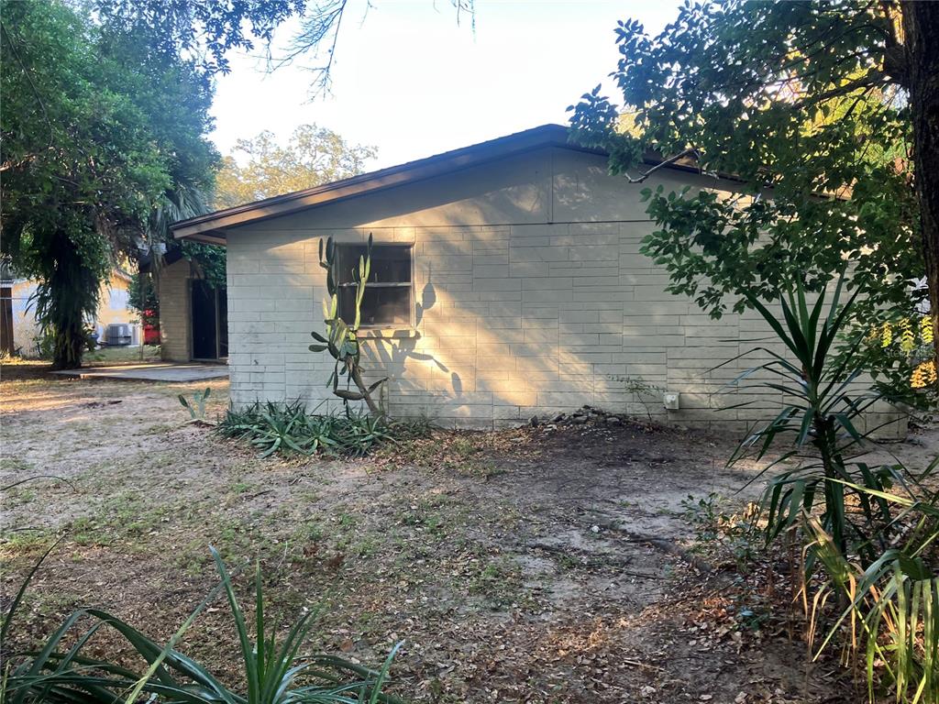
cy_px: 352
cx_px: 470
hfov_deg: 63.4
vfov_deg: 49.7
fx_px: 760
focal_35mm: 28
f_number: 1.8
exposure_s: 1/121
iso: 40
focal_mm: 3.99
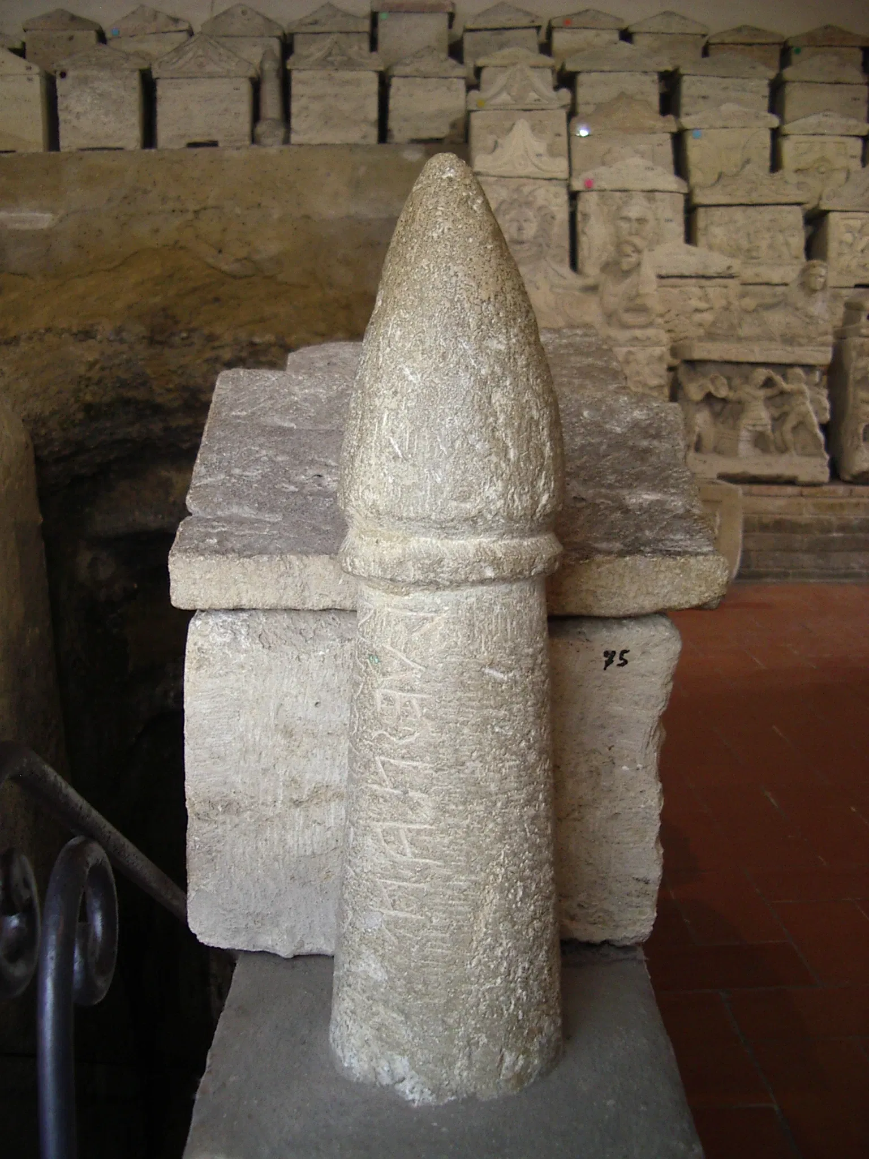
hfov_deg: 37.7
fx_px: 1272
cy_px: 580
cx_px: 434
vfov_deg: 49.0
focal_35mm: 38
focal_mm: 5.8
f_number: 2.6
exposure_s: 1/15
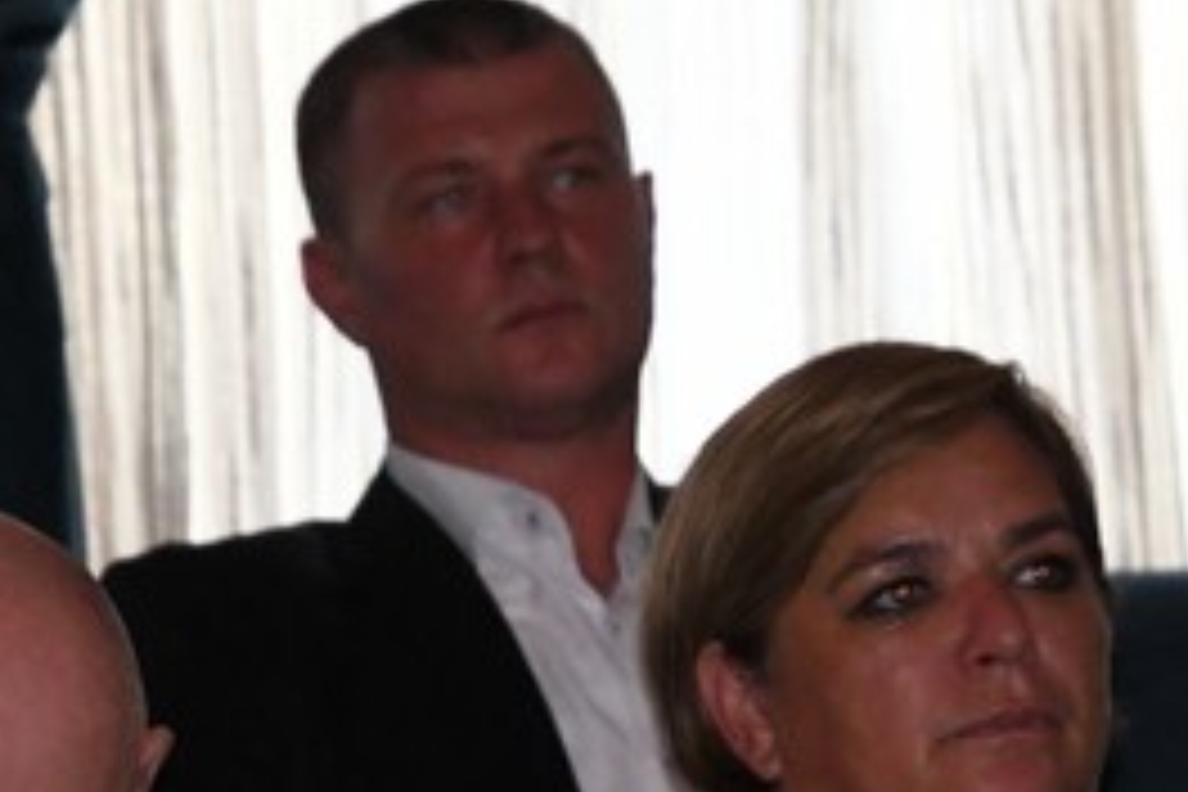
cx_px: 860
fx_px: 24385
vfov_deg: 1.9
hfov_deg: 2.8
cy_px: 738
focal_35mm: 739
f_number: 8
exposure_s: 1/160
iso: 6400
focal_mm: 155
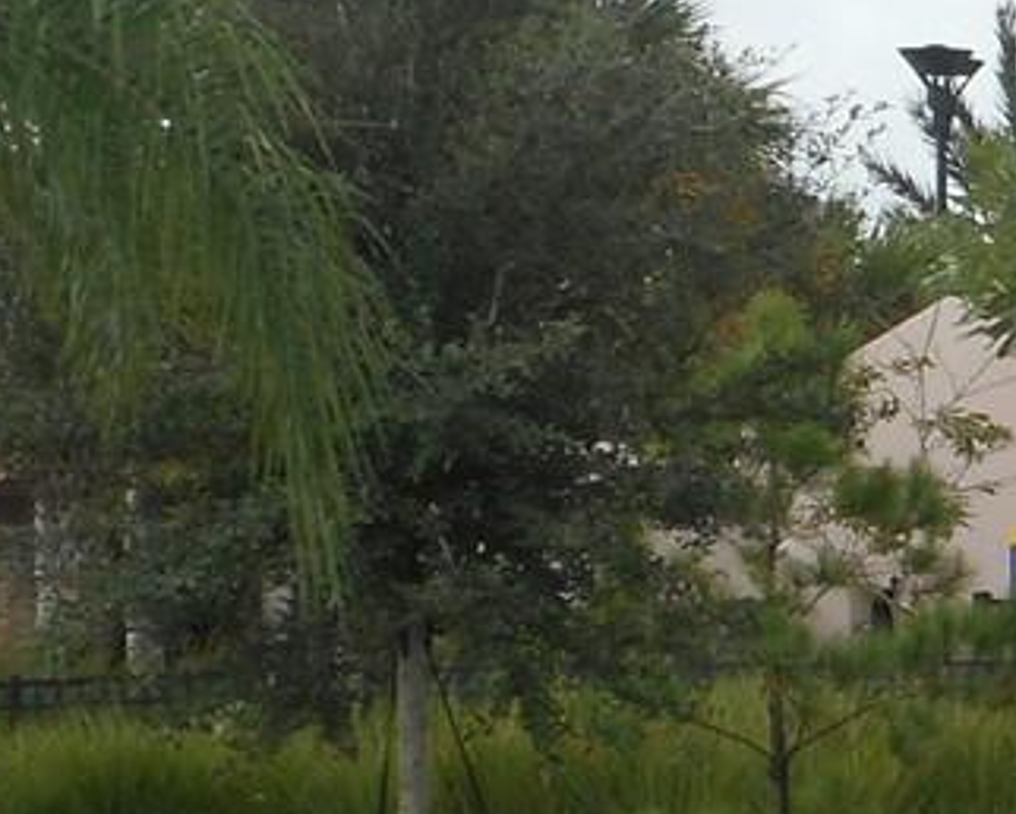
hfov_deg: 9.5
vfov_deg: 8.1
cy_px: 852
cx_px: 2029
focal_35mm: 189
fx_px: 5687
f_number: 4.5
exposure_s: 1/200
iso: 80
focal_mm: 6.9
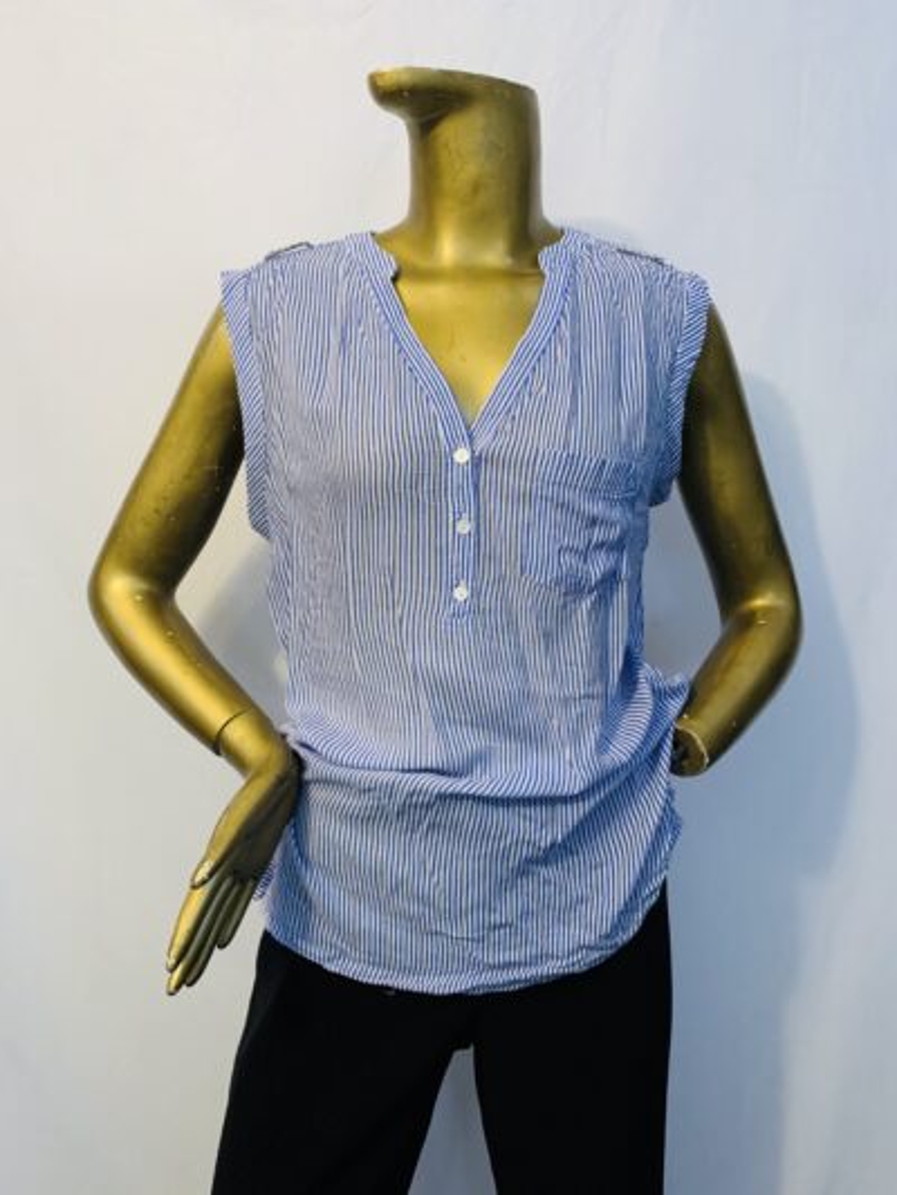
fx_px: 898
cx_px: 448
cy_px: 598
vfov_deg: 67.3
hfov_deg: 53.1
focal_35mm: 26
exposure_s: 1/40
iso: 320
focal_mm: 4.25
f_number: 1.8
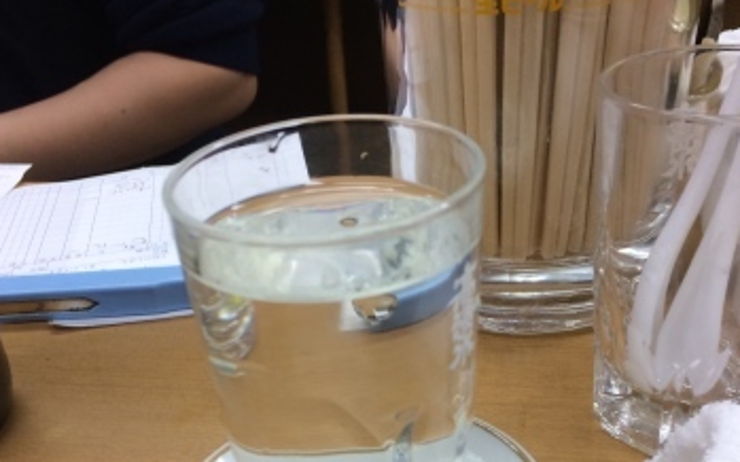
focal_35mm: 44
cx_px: 368
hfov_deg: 45.3
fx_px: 887
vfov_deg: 28.3
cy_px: 396
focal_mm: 4.15
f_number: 2.2
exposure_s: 1/33
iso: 40
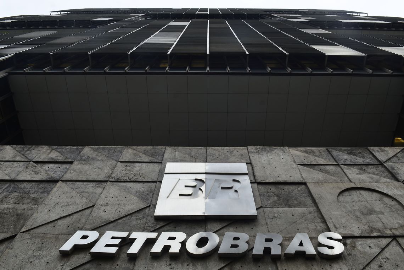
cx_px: 202
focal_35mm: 26
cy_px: 135
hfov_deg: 70.4
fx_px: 286
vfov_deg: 50.4
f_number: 8
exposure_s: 1/125
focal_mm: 17
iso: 200
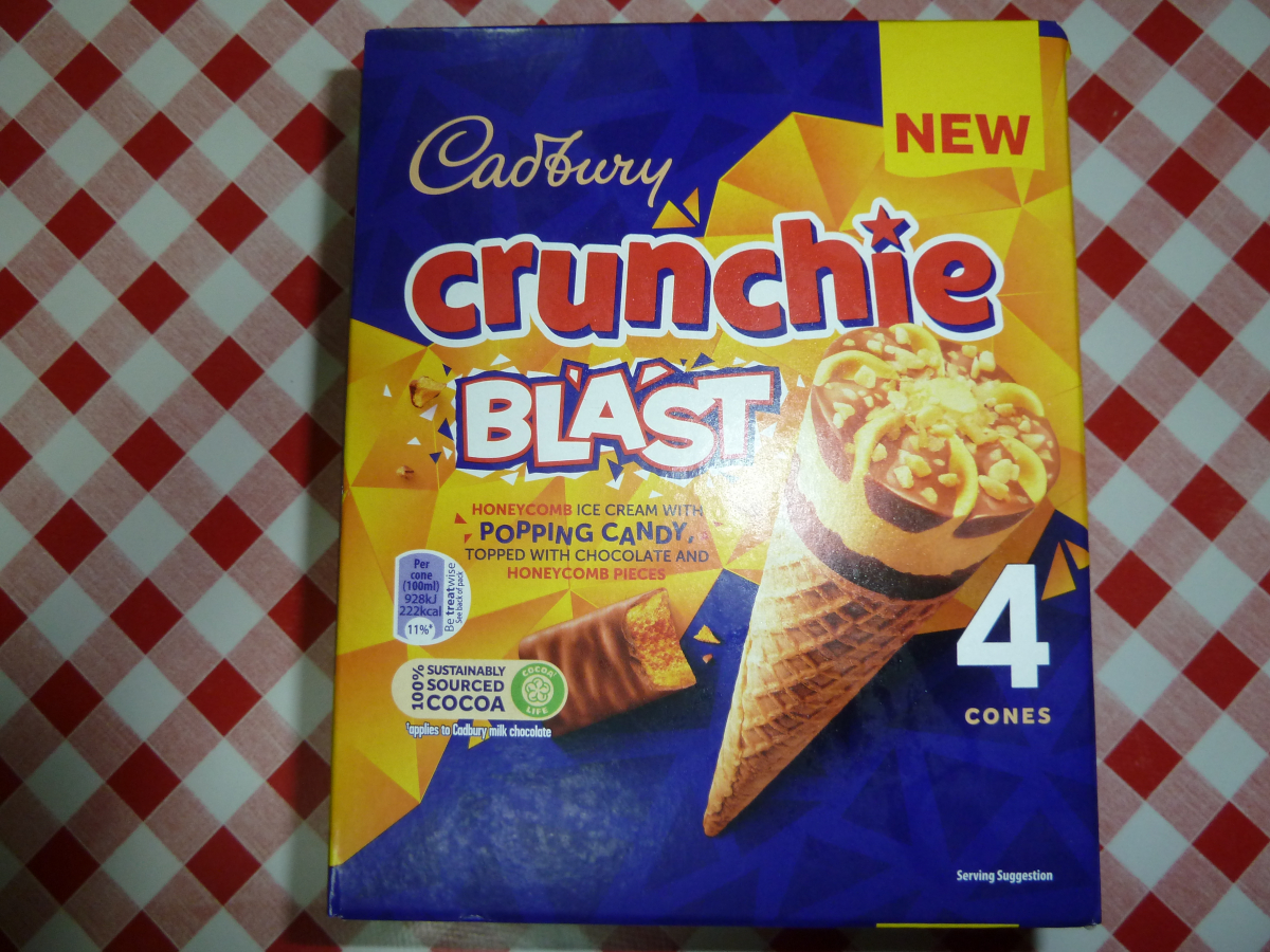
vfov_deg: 54.9
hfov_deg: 69.4
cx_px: 635
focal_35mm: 25
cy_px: 476
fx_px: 917
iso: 160
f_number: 3.3
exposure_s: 1/30
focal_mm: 4.1
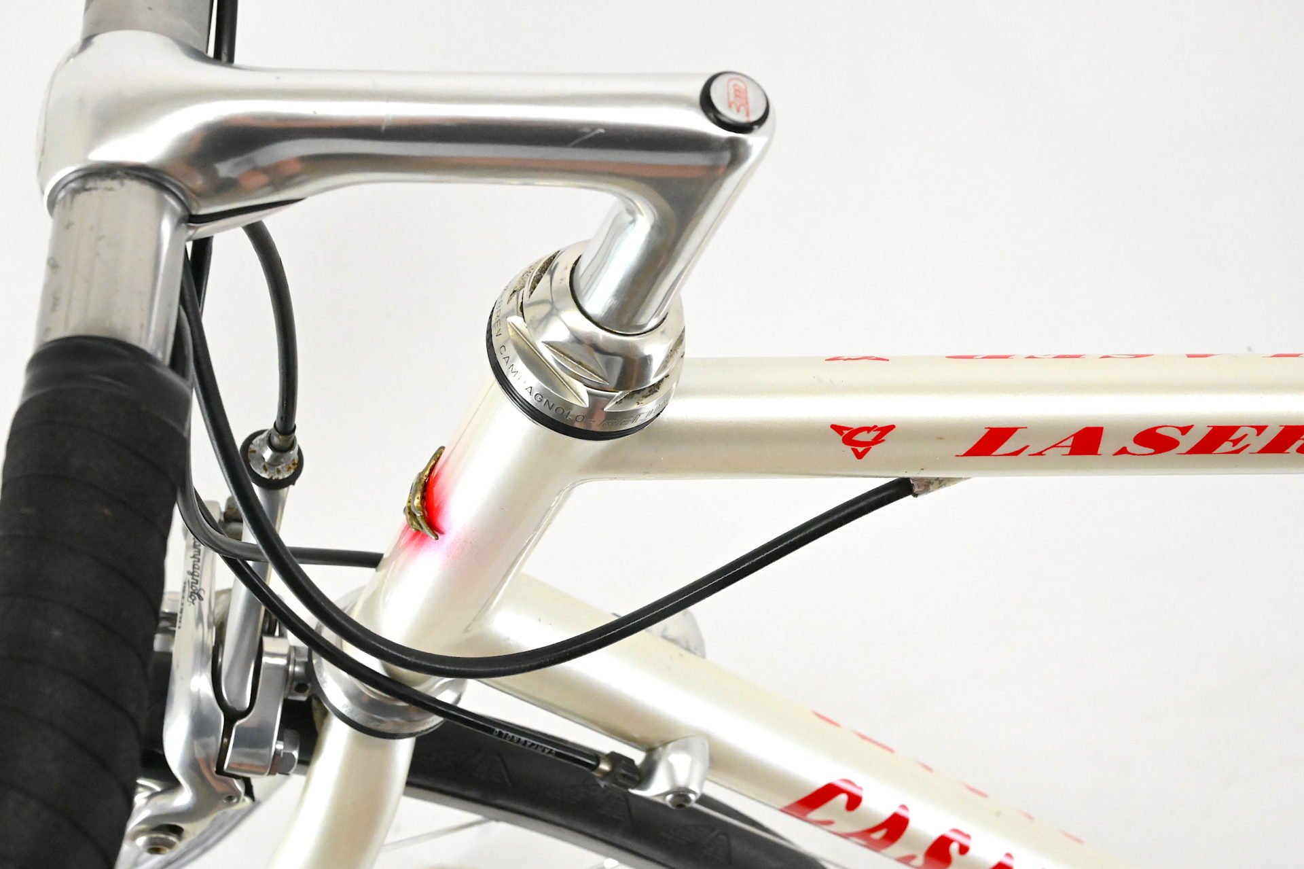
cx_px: 652
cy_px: 434
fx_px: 2535
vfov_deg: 19.4
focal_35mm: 70
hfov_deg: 28.9
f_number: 16
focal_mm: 70
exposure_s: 1/400
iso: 14400
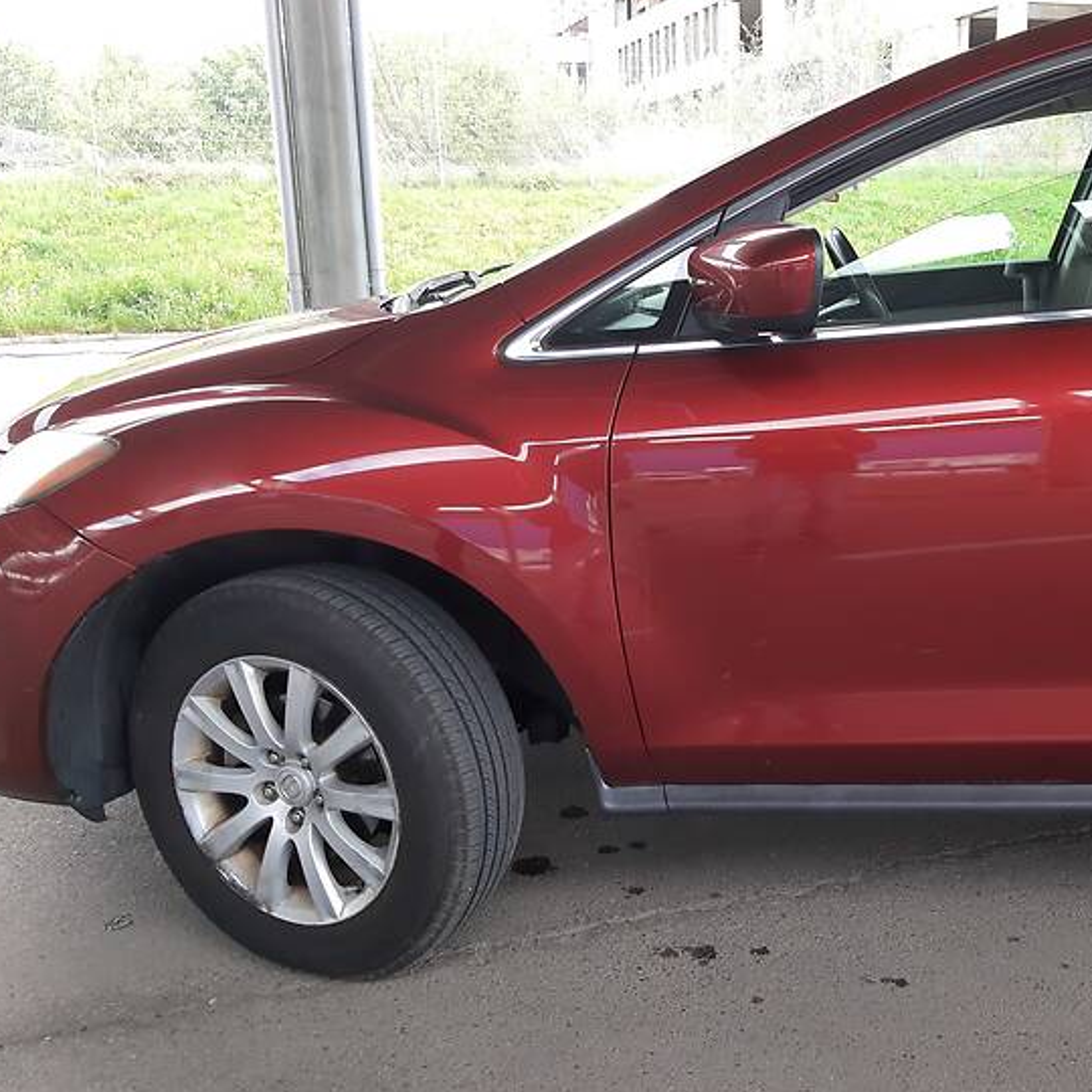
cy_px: 521
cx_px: 686
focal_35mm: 34
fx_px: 1213
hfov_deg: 48.0
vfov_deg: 48.4
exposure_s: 1/100
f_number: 1.7
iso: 80
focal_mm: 3.9
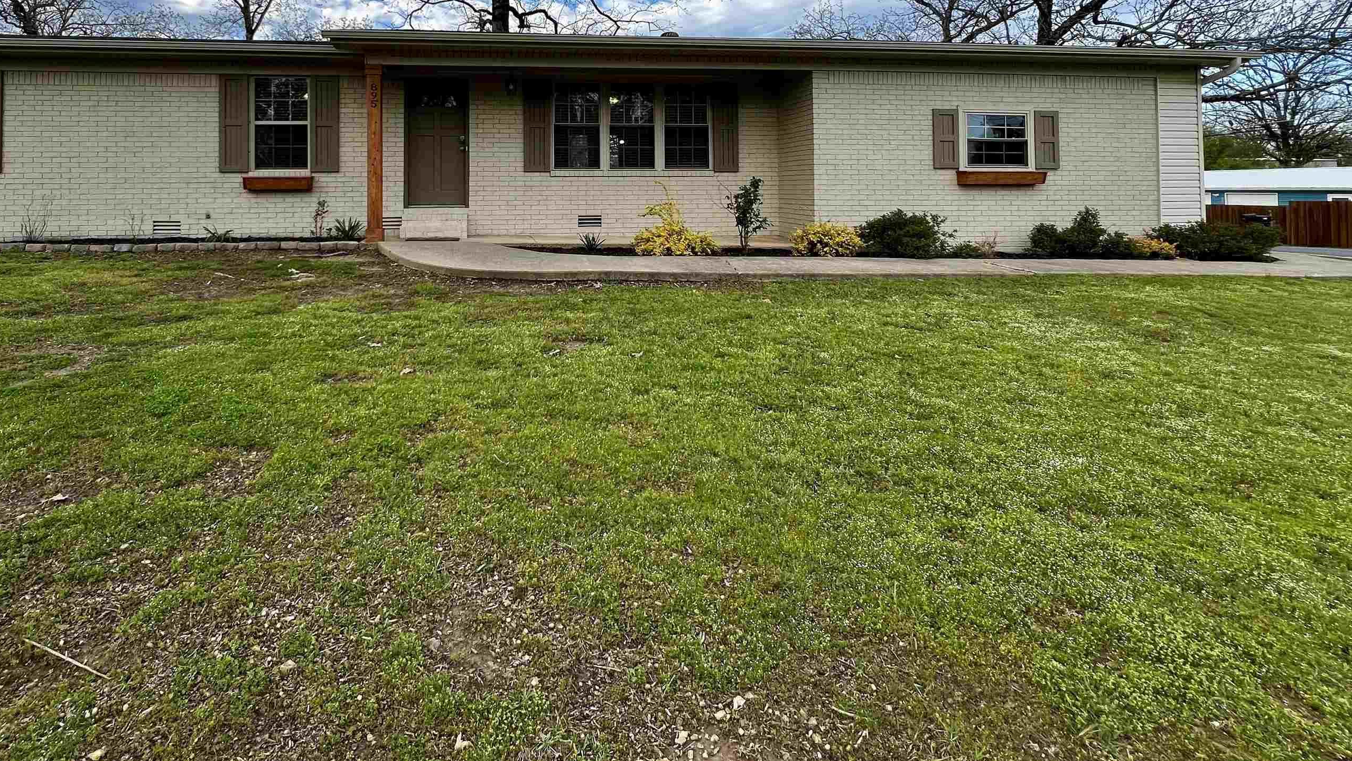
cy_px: 176
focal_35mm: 17
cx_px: 560
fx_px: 610
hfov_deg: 95.0
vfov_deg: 59.9
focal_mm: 1.57
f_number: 1.8
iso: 32
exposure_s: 1/436
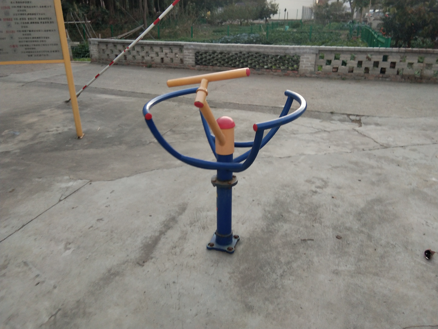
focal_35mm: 31
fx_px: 392
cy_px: 164
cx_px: 219
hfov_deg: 58.4
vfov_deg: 45.4
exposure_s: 1/50
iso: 250
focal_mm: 3.69
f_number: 2.2
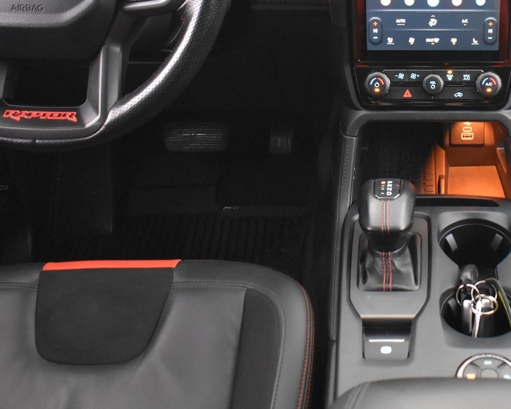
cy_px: 102
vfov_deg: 26.3
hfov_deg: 32.0
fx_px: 862
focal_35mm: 57
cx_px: 422
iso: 3200
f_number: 3.5
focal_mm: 18
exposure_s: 1/8
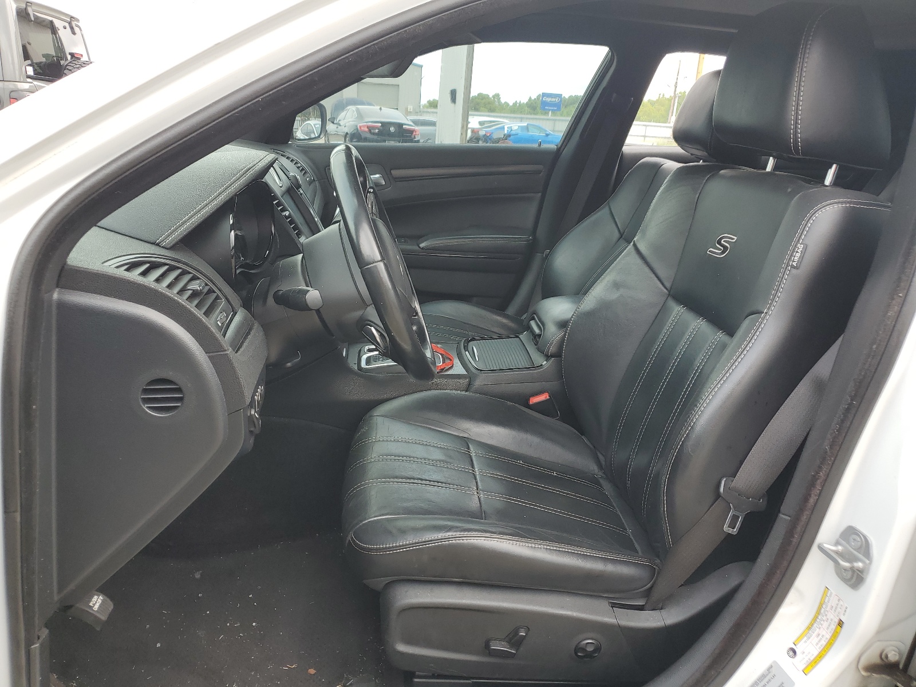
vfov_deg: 53.1
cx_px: 458
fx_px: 688
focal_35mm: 26
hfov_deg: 67.3
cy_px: 344
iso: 50
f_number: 1.5
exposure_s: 1/370
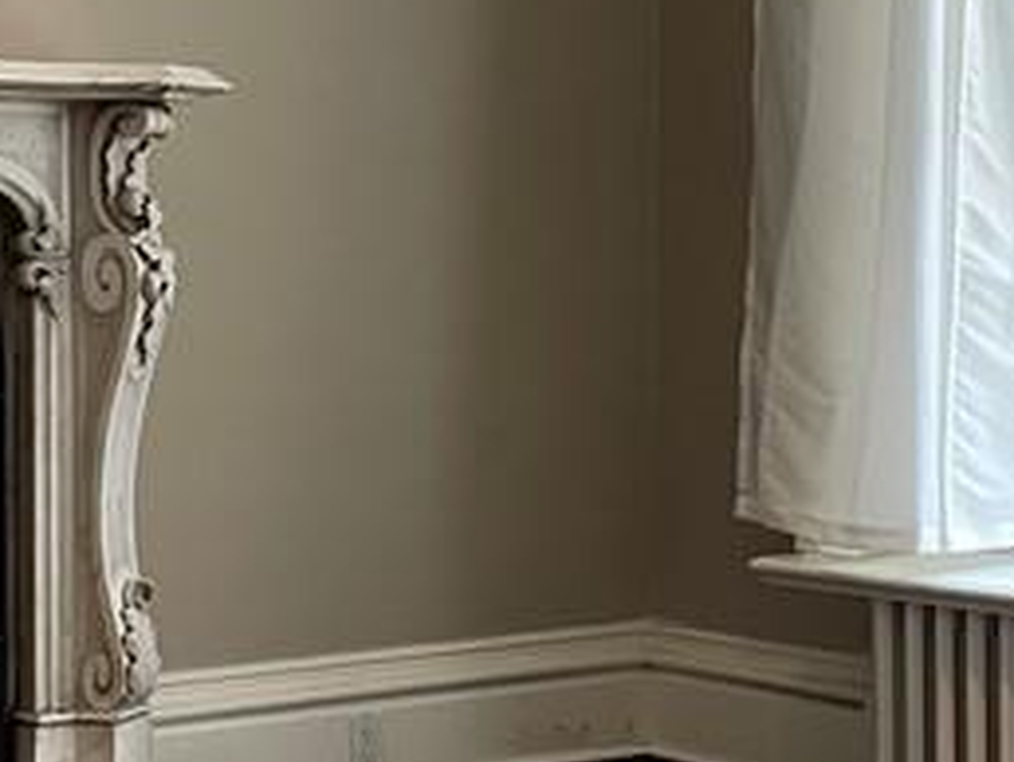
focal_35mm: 103
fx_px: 3020
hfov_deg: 19.0
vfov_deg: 14.4
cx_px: 350
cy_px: 385
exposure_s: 1/60
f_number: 1.6
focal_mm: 4.2
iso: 100
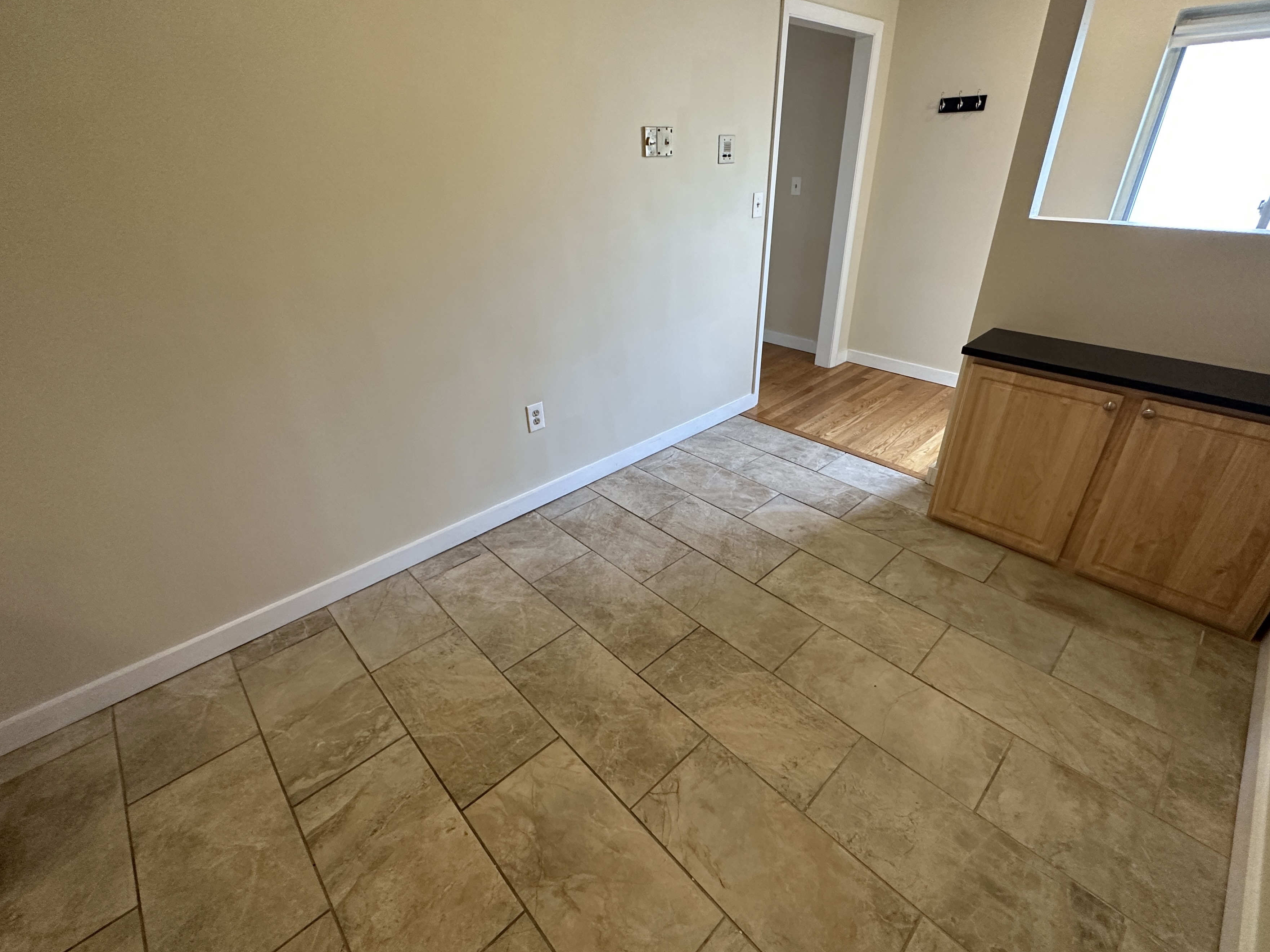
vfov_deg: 78.1
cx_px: 645
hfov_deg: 94.5
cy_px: 453
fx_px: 587
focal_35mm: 16
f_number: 2.2
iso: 320
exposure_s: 1/120
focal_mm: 2.22
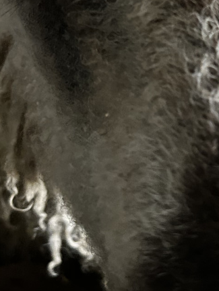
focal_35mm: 82
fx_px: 691
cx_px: 197
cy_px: 105
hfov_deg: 17.7
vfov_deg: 23.8
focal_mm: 5.7
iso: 800
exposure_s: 1/30
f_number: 1.5
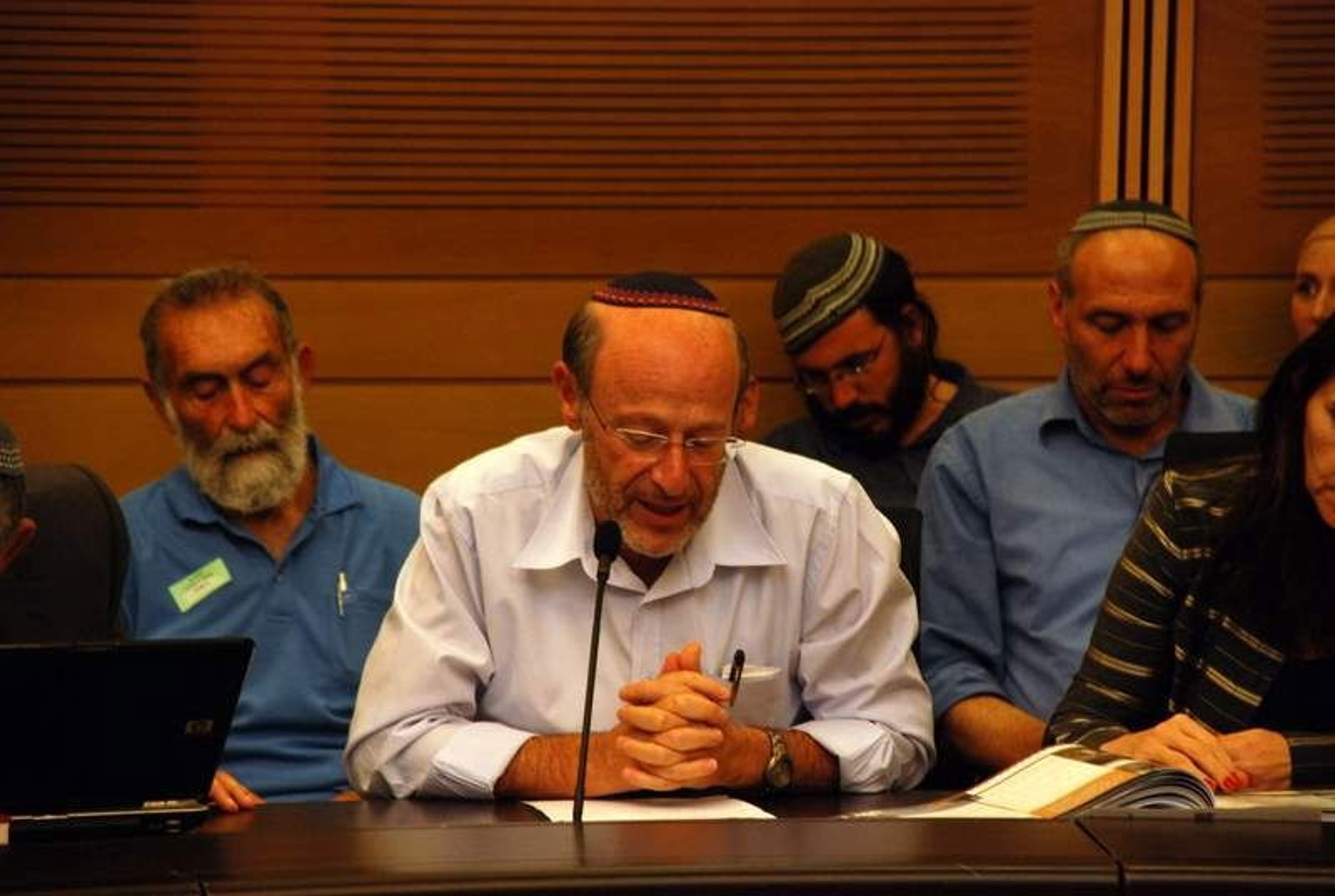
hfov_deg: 10.1
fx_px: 7525
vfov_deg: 6.8
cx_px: 668
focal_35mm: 202
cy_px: 448
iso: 500
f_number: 5.6
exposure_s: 1/40
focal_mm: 135
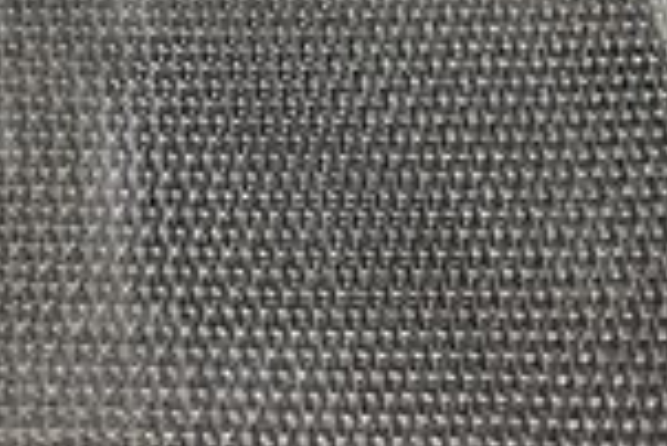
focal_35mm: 127
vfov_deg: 10.8
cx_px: -146
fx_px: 2356
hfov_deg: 15.5
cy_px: 199
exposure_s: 1/125
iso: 3200
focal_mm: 21
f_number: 3.8
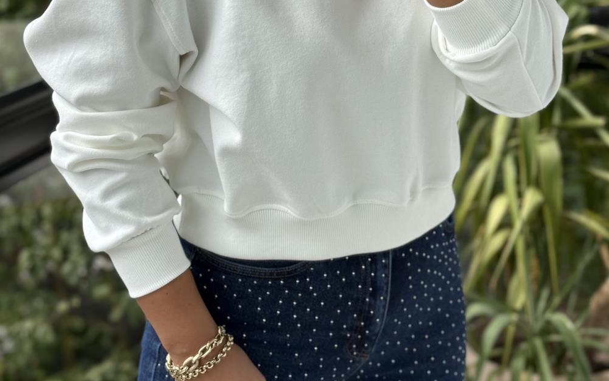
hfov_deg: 30.2
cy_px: 133
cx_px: 304
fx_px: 1129
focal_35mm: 68
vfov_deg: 19.1
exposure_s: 1/641
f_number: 1.78
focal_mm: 6.76
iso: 64
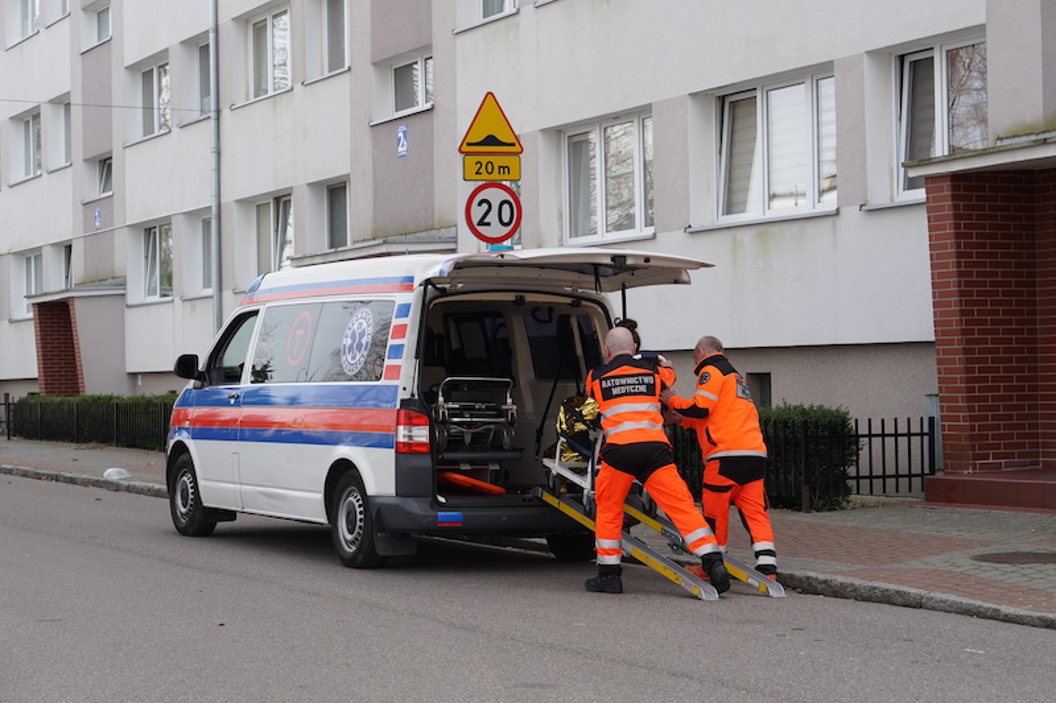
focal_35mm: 75
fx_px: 2199
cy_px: 352
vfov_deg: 18.2
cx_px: 528
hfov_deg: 27.0
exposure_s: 1/200
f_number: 5
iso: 100
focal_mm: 50
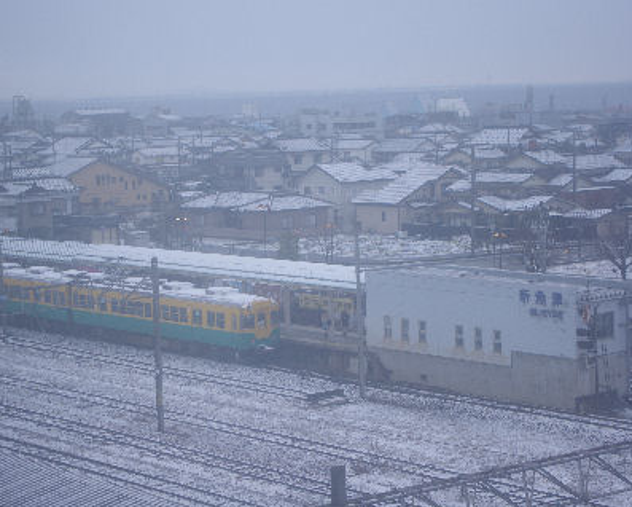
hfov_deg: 20.6
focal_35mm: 93
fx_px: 1740
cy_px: 254
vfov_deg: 16.5
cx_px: 255
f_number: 5.6
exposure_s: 1/100
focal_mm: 55
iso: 200
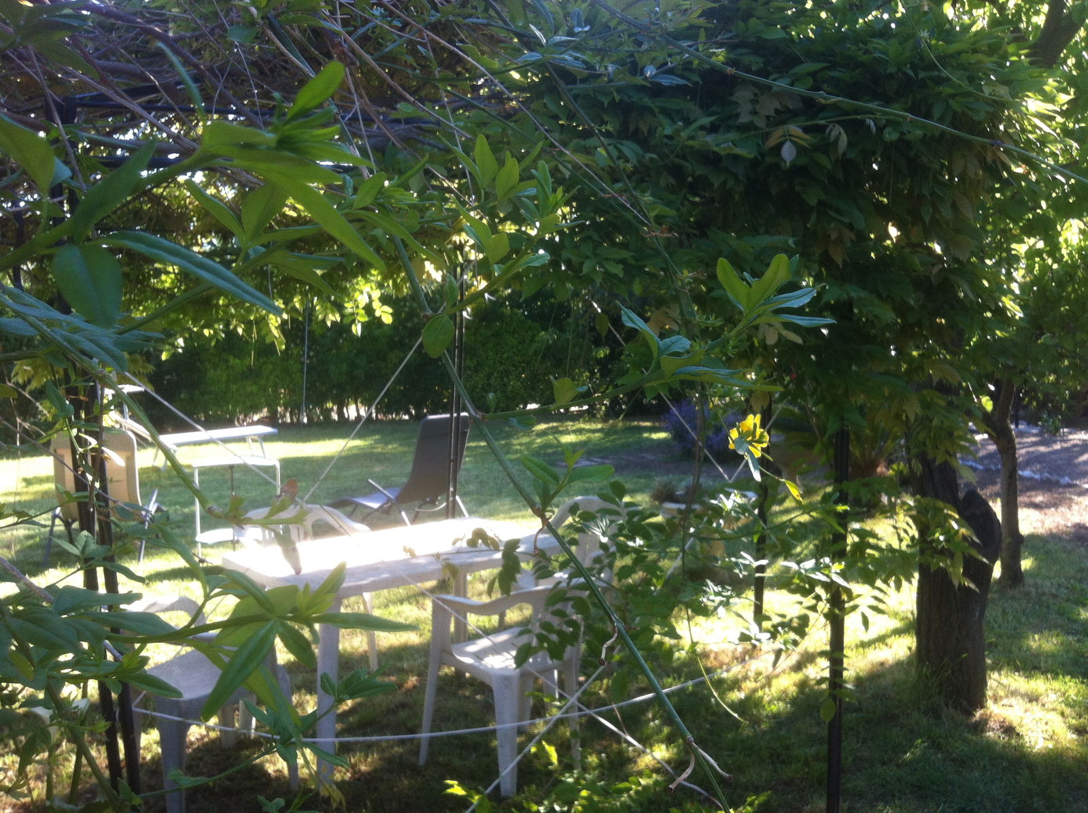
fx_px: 1098
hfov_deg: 52.7
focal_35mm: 35
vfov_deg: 40.6
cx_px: 544
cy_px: 406
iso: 80
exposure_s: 1/158
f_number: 2.8
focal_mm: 3.85
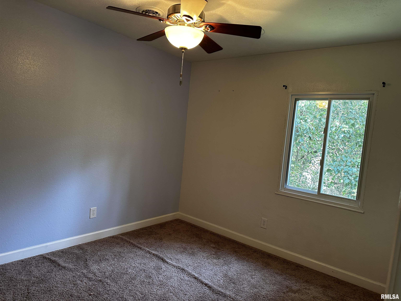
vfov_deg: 56.8
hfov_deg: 71.6
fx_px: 278
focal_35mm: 24
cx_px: 200
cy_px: 150
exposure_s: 1/60
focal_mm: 6.86
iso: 250
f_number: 1.78
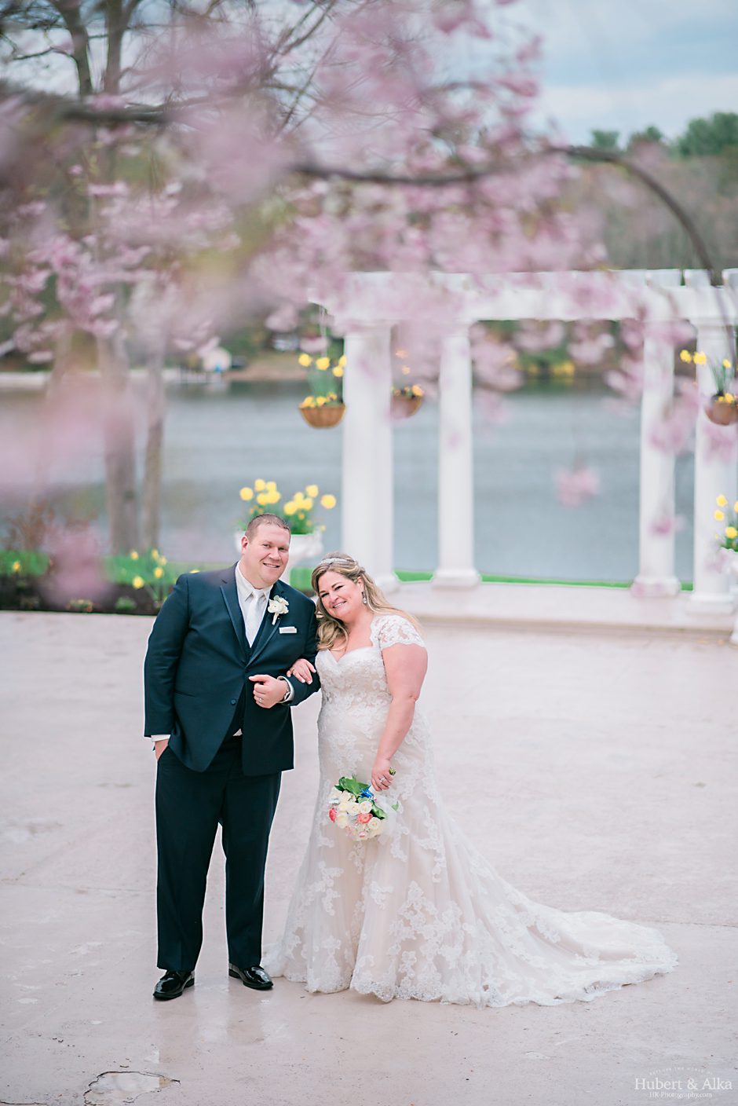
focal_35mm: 85
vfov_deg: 23.9
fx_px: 2611
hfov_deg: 16.1
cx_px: 369
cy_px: 553
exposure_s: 1/4000
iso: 400
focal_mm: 85
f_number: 1.8
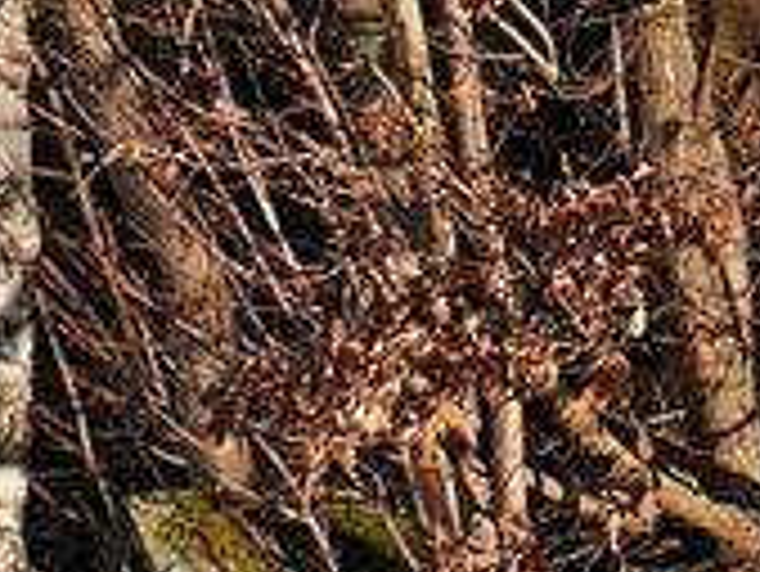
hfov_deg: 1.3
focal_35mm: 1493
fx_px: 32802
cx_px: -1151
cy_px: 1396
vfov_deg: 1.0
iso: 200
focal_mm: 126
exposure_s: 1/640
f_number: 5.6
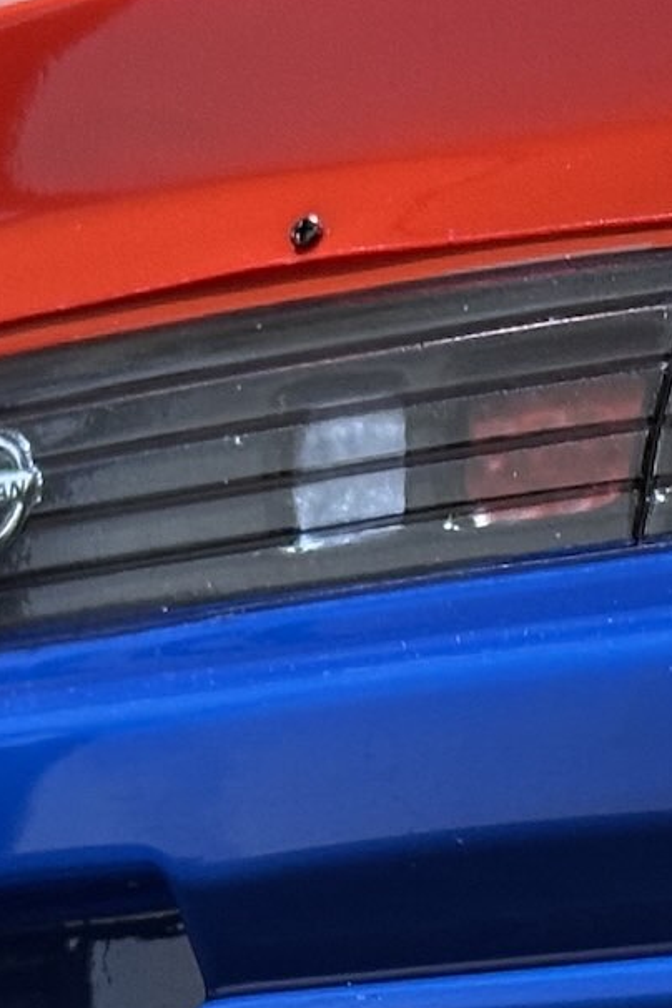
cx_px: 579
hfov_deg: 6.7
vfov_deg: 10.0
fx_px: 5768
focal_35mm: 206
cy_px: 723
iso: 250
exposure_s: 1/33
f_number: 1.78
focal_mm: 6.86
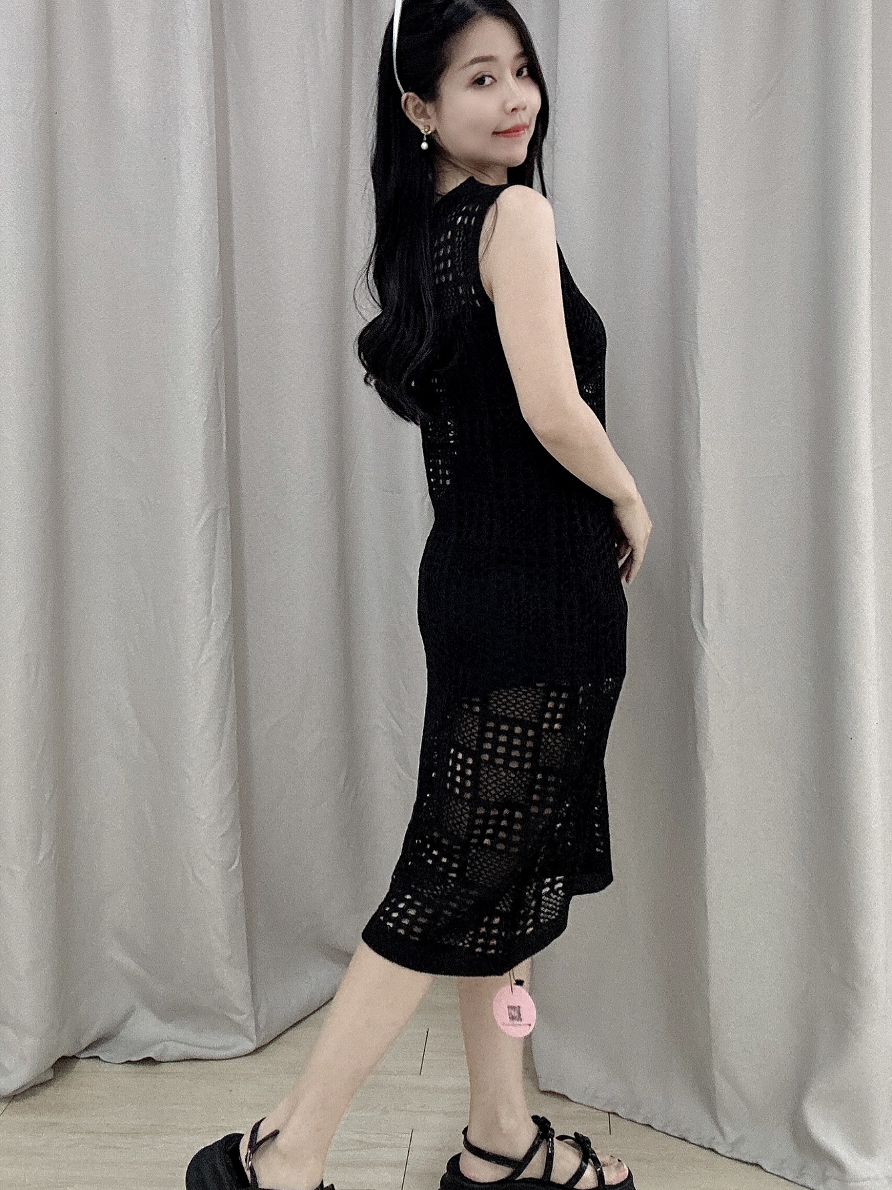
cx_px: 476
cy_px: 597
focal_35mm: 31
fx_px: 1065
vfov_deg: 58.4
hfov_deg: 45.4
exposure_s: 1/50
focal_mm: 2.69
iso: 100
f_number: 1.9
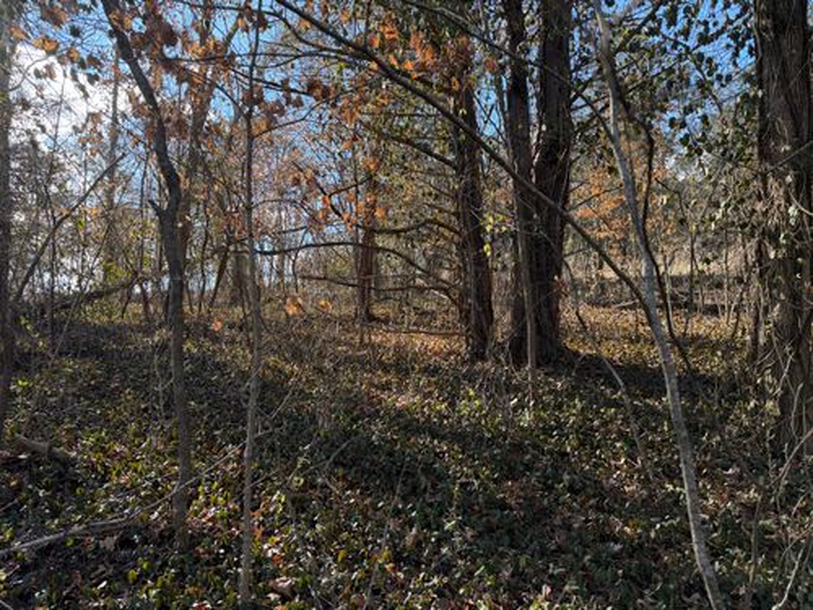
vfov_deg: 56.8
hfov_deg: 71.6
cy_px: 305
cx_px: 406
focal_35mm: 24
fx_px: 564
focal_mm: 6.76
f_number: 1.78
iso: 100
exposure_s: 1/497
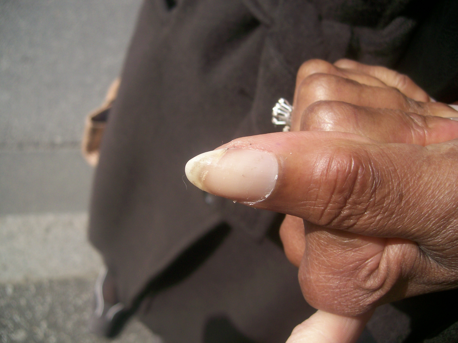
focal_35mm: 35
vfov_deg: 40.7
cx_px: 229
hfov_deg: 52.6
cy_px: 172
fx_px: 463
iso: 80
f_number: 7.2
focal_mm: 5.8
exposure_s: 1/172
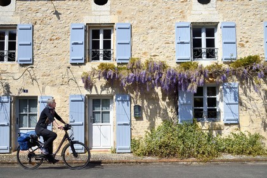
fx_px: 222
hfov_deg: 62.0
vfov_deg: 43.5
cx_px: 134
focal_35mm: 30
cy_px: 89
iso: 200
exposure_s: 1/640
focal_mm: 30
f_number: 9
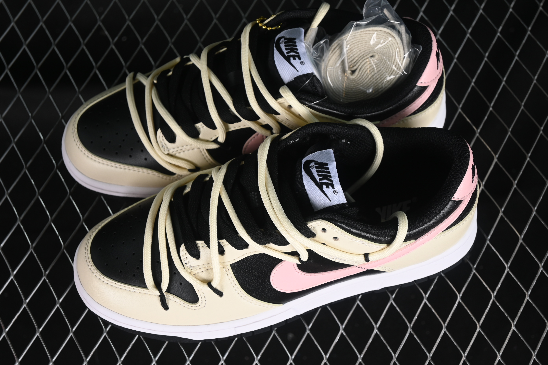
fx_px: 1142
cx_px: 274
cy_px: 182
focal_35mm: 75
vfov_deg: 18.2
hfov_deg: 27.0
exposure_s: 1/60
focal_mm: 50
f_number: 6.3
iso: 160
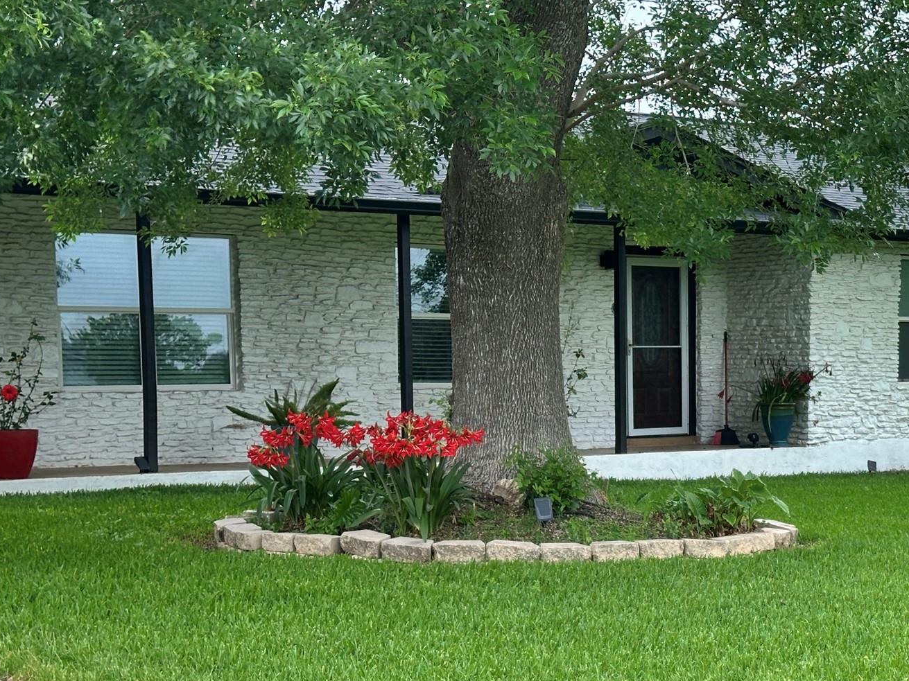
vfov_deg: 19.5
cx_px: 700
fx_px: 1969
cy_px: 504
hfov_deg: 25.6
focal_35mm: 75
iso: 64
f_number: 1.78
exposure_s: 1/437
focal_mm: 6.86
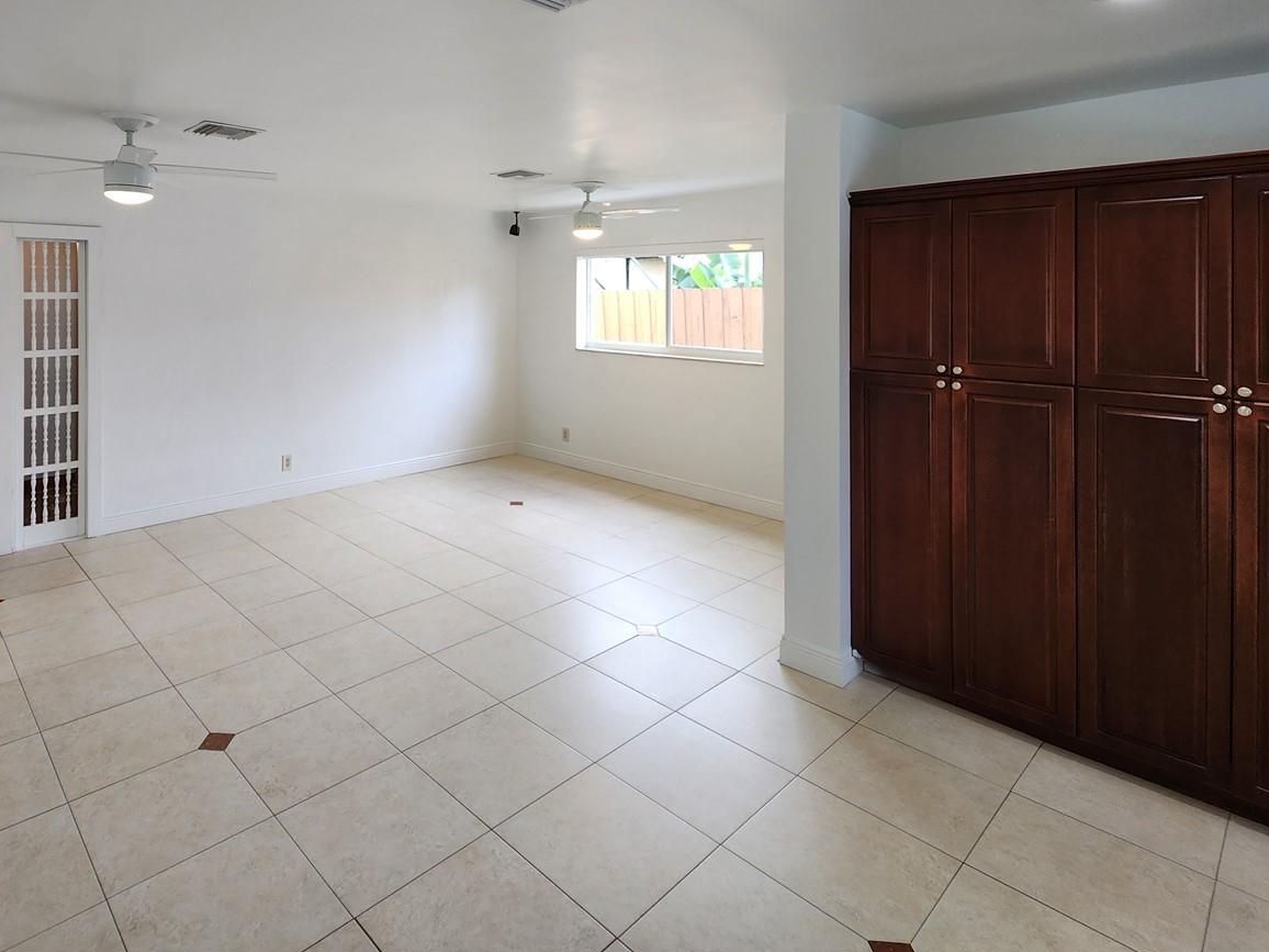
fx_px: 660
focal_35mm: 18
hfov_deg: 85.8
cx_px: 465
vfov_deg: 69.0
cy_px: 298
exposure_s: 1/60
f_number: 2.2
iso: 80
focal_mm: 2.2
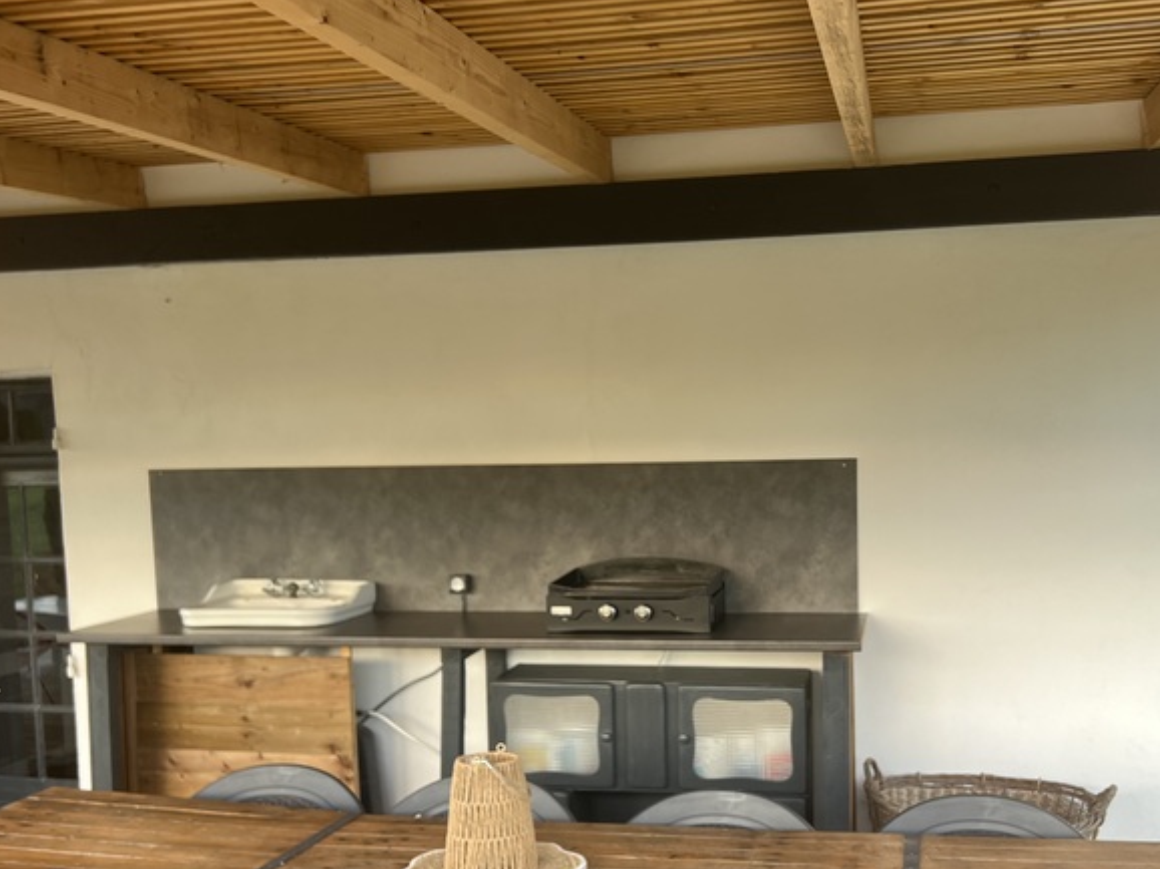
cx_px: 682
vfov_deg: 39.3
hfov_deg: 51.1
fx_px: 1206
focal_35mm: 36
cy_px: 550
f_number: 1.5
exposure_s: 1/112
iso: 125
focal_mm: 5.7
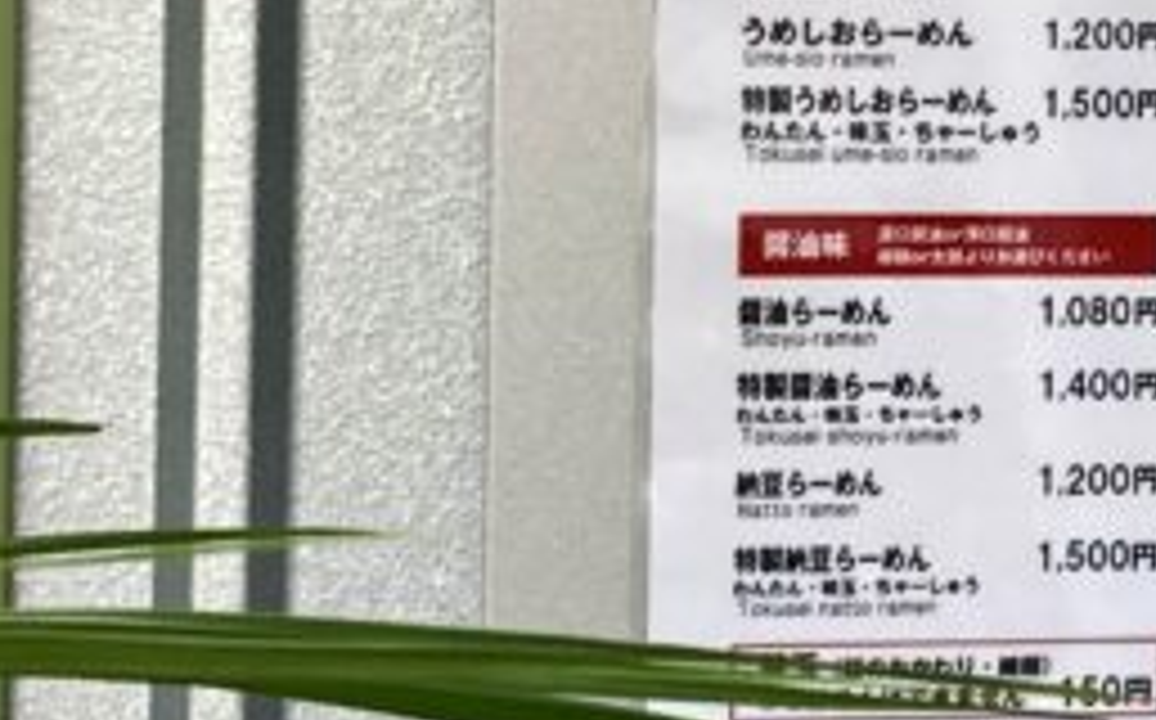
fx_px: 4658
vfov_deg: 8.8
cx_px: 985
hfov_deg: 14.0
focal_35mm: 148
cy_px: -22
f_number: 1.8
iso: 25
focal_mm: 3.99
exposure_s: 1/100
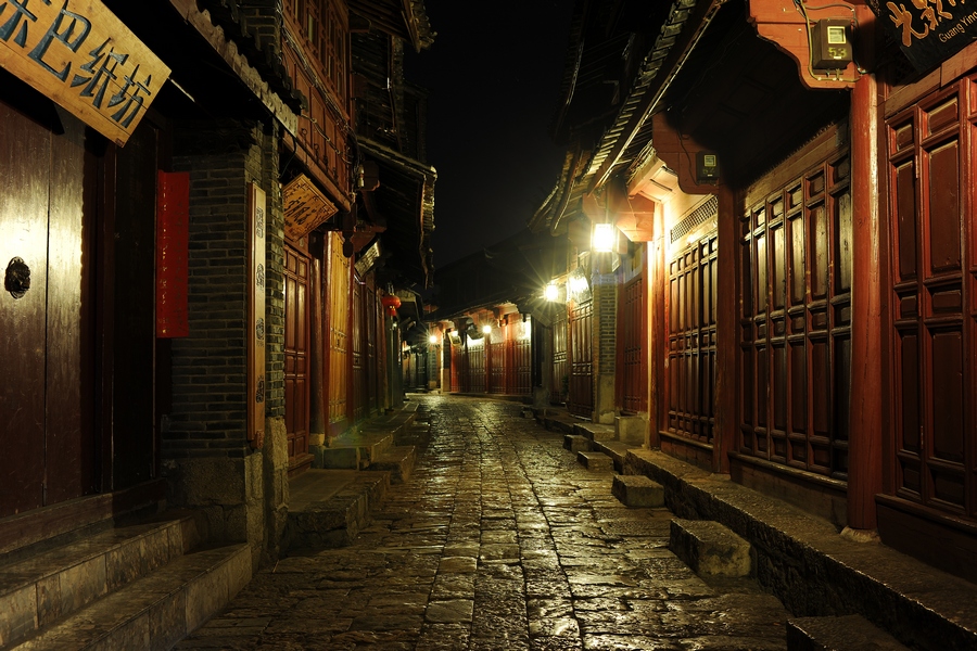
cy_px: 326
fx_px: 950
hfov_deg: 54.4
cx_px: 488
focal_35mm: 35
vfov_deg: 37.9
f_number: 5.6
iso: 100
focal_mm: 35
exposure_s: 30
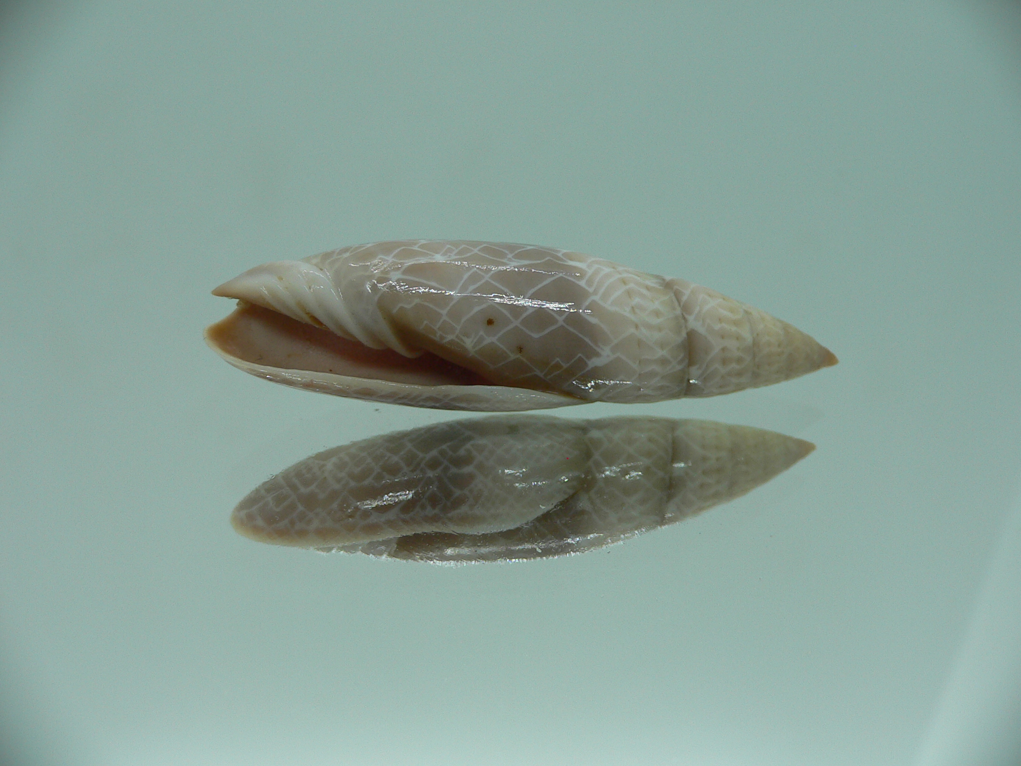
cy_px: 383
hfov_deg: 52.6
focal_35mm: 35
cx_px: 510
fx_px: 1032
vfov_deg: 40.7
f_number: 2.8
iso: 80
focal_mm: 4.6
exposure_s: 1/60
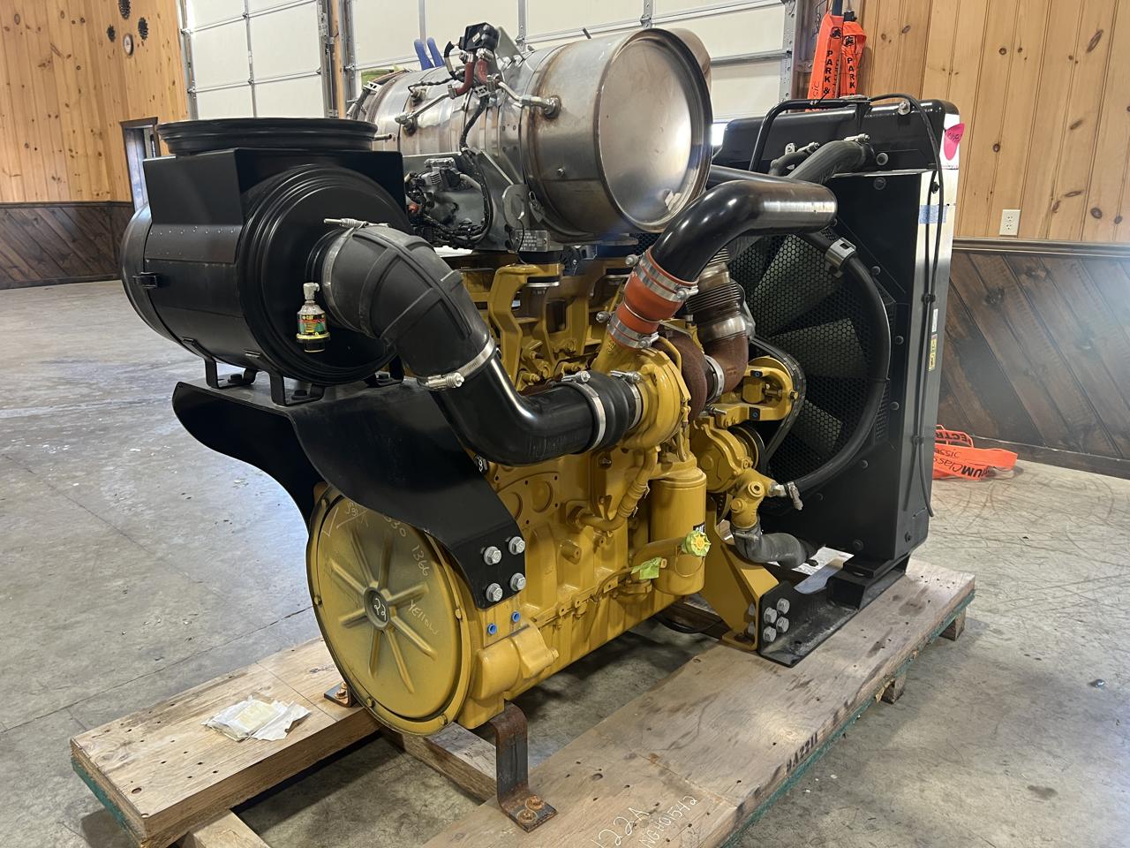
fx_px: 849
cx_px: 565
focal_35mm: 26
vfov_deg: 53.1
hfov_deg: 67.3
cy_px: 424
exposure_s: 1/60
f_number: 1.5
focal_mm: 5.7
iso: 160
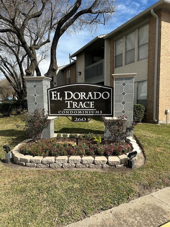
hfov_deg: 56.8
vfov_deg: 71.6
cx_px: 85
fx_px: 157
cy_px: 114
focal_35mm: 24
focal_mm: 6.86
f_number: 1.78
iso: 80
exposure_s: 1/5000
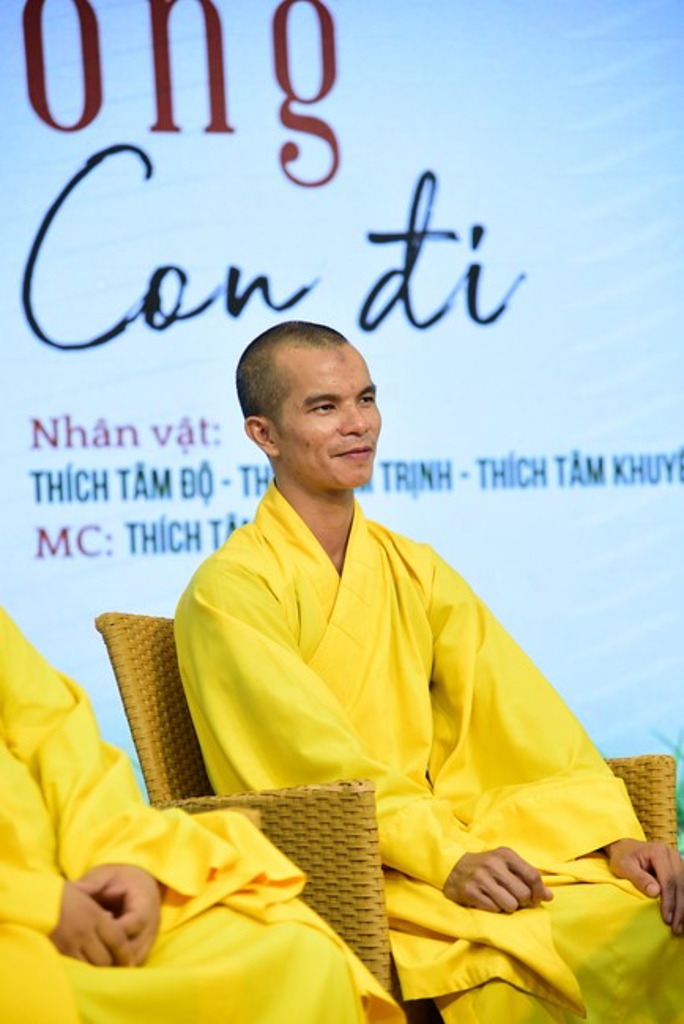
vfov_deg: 17.1
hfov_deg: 11.4
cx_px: 342
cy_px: 512
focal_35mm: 120
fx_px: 3416
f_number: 4
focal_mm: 120
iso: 1000
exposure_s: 1/80
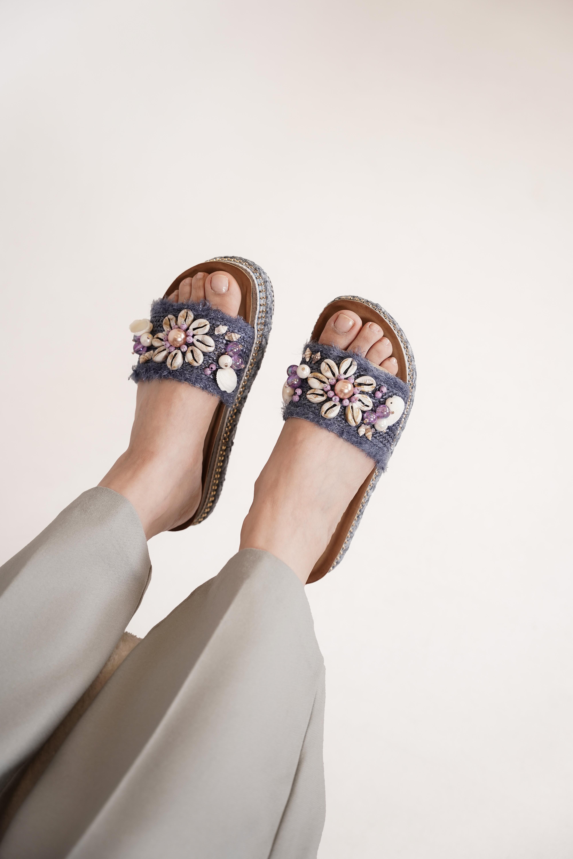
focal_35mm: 49
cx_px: 286
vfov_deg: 40.6
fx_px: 1163
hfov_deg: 27.7
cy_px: 430
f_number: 3.2
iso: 250
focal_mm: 48.7
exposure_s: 1/125
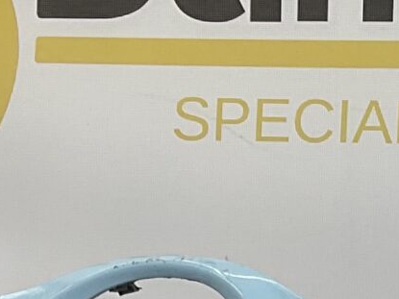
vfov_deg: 7.9
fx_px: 2063
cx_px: 488
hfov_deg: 10.8
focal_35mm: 179
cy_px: 631
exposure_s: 1/179
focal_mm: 3
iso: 16
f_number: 1.8
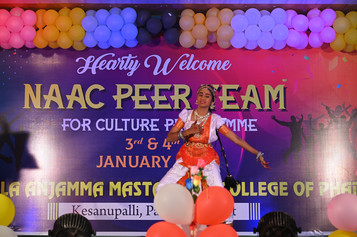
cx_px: 178
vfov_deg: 19.4
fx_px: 694
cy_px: 118
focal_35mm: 70
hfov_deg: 28.9
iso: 1250
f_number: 5
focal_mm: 70
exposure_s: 1/125
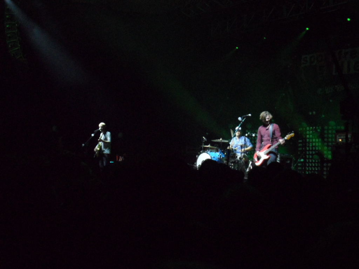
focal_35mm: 50
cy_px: 134
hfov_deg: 38.2
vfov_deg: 29.1
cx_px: 180
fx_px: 519
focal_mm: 8.2
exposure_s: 1/45
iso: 800
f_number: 3.8
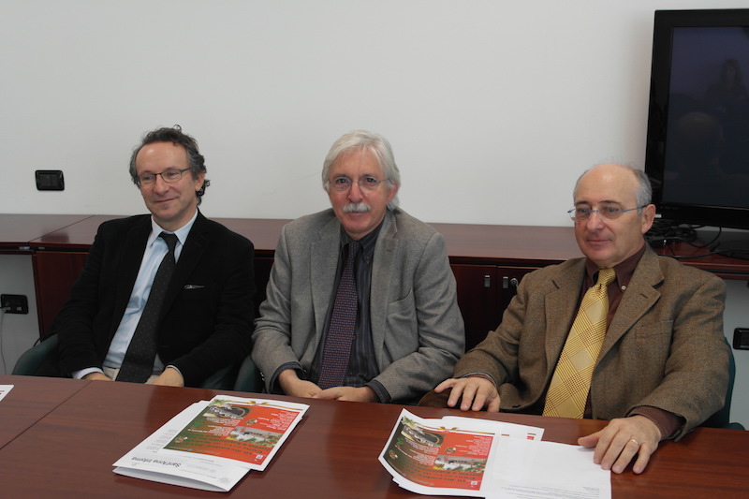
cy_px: 250
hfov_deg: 45.4
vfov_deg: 31.2
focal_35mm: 43
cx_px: 374
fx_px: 894
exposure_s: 1/80
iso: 400
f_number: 4
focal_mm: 28
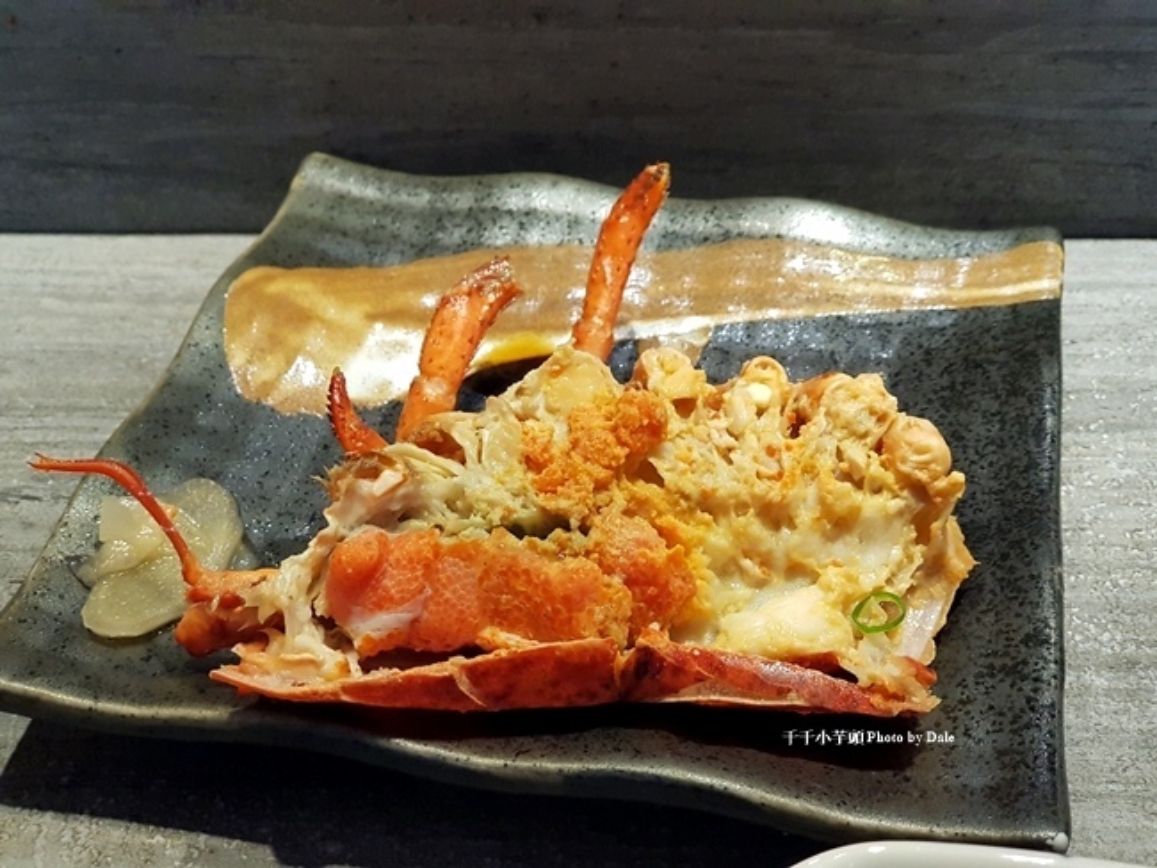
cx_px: 578
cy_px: 434
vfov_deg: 28.1
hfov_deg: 36.8
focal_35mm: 52
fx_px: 1739
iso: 160
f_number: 2.4
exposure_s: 1/30
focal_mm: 6
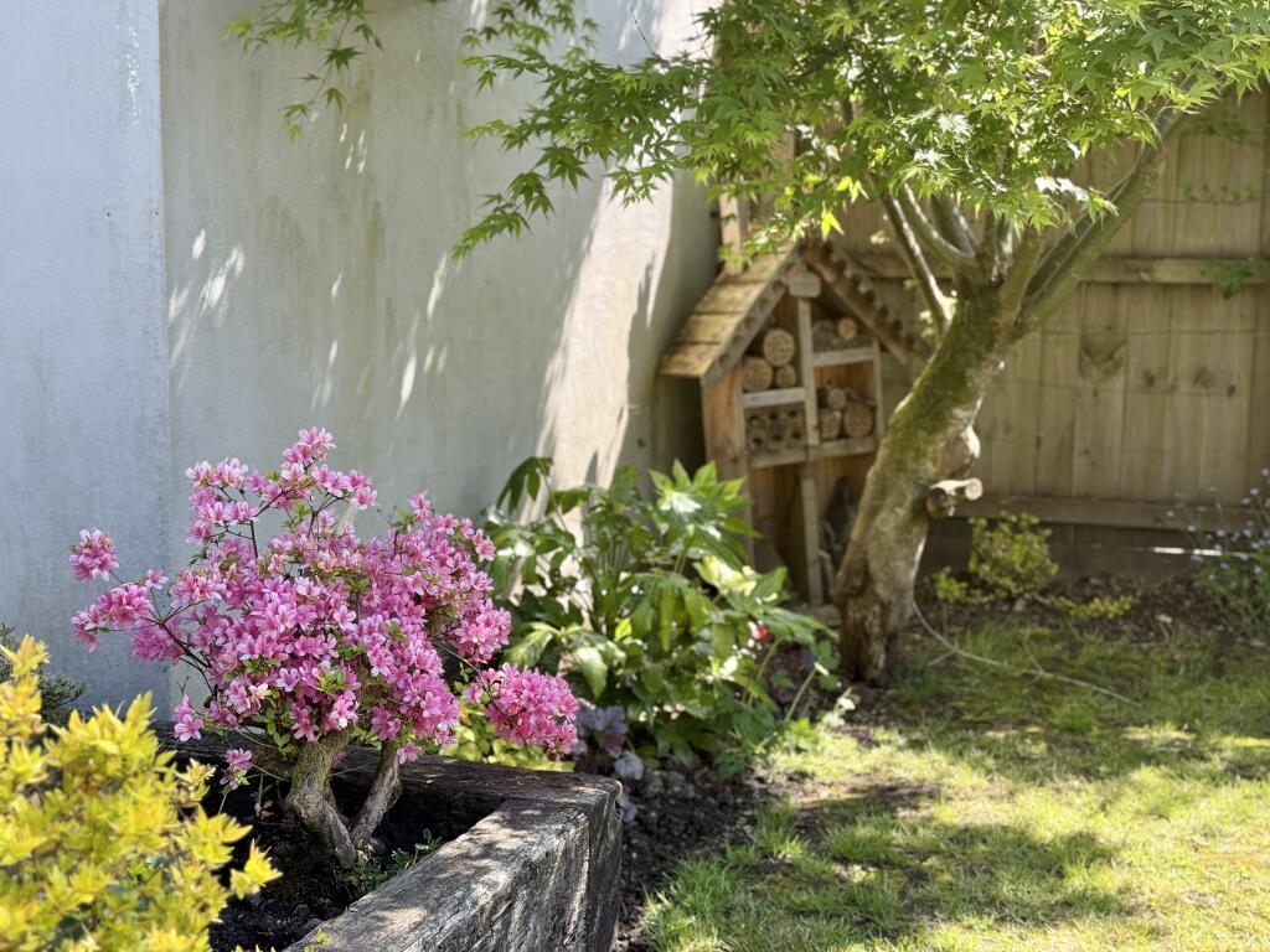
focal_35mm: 48
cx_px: 635
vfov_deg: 30.3
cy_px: 476
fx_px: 1761
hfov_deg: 39.7
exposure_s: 1/601
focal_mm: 6.76
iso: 64
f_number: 1.78
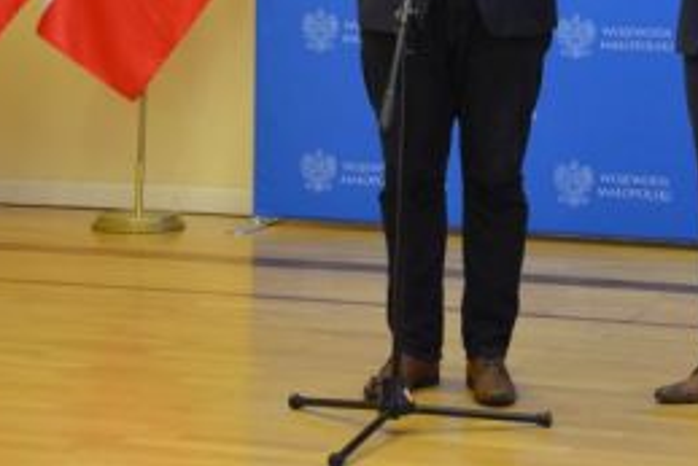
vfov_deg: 12.1
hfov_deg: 18.3
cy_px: -69
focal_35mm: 111
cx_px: 526
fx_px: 2153
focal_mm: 32
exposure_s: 1/25
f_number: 4.2
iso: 400
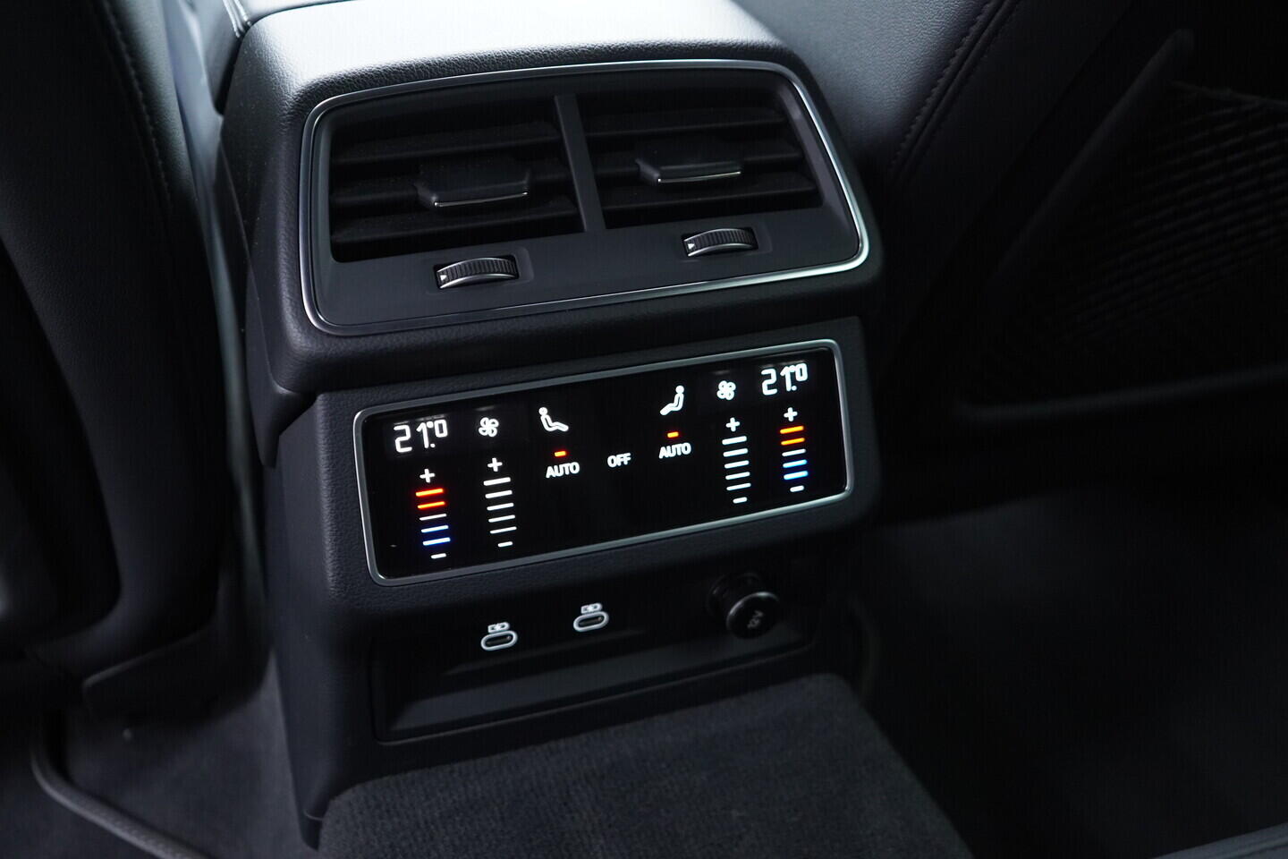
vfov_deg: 36.9
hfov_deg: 53.1
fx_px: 1288
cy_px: 430
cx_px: 644
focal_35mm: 36
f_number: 2.8
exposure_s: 1/40
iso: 1600
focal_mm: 24
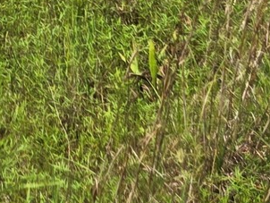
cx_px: -348
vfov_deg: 9.1
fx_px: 1140
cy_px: -299
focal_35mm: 146
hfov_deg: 11.5
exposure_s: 1/5699
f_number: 1.8
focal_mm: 5.4
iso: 80
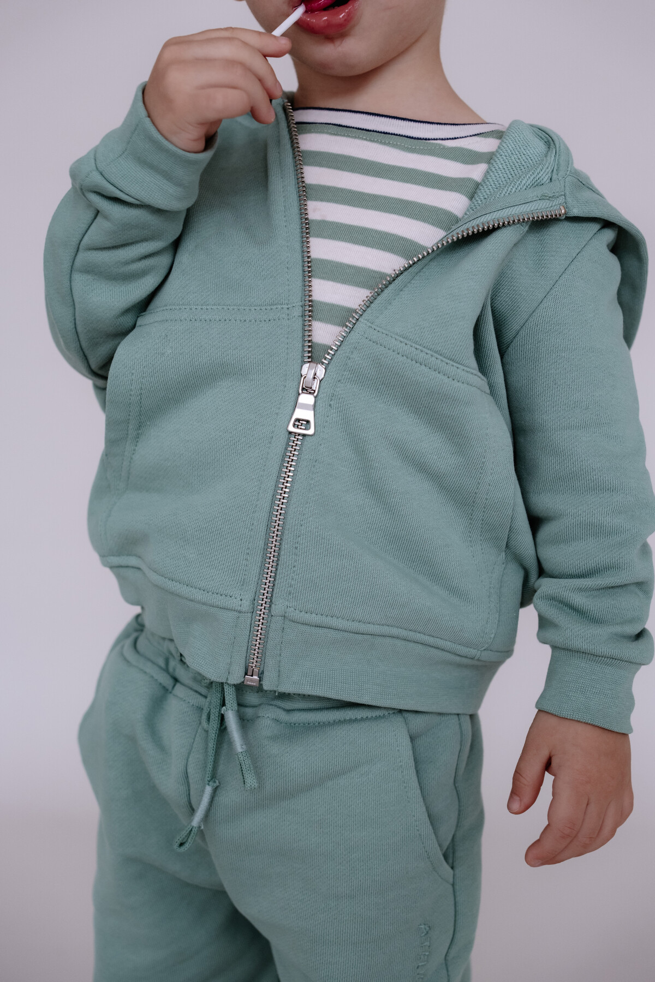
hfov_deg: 27.0
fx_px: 1364
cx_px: 328
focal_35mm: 50
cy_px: 491
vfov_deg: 39.6
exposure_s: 1/125
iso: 800
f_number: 3.2
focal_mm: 33
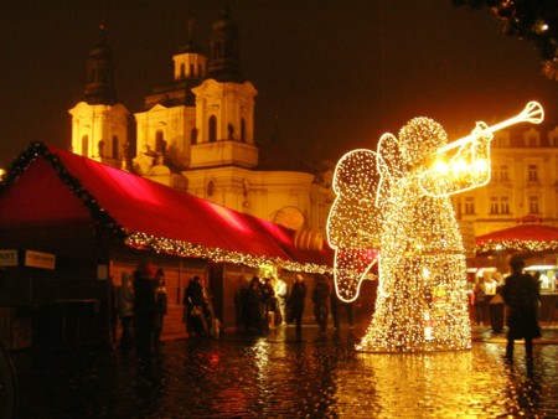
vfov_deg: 31.5
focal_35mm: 46
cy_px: 210
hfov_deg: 41.2
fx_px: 742
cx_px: 279
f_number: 3.2
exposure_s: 1/8
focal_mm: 76
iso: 256
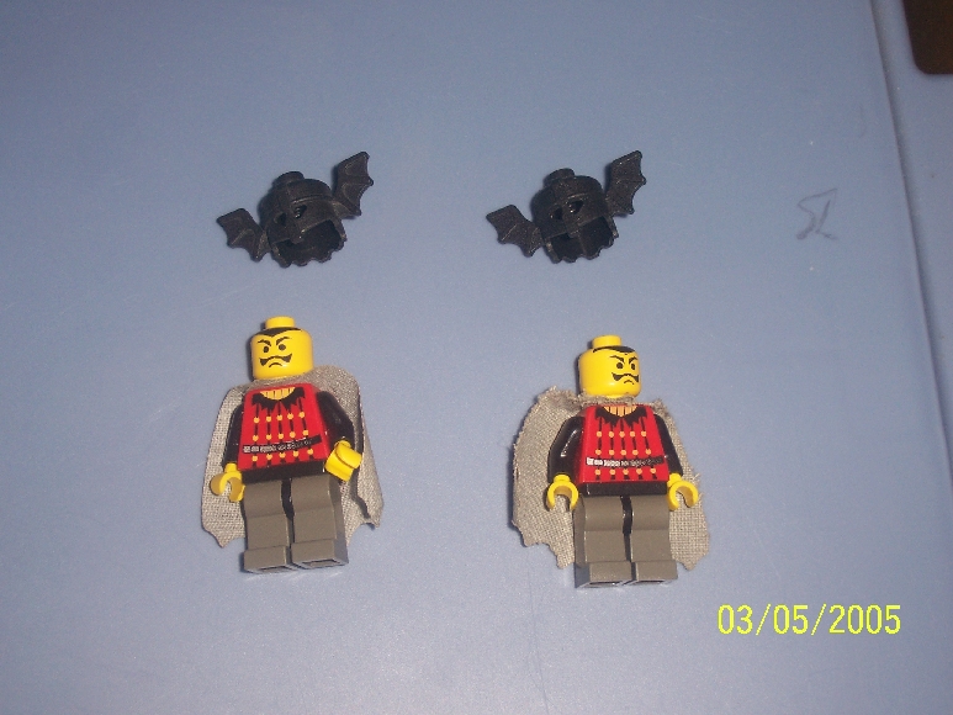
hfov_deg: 27.8
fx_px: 1927
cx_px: 476
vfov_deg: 21.0
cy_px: 358
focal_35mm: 70
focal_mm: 12
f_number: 3.8
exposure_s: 1/100
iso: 100
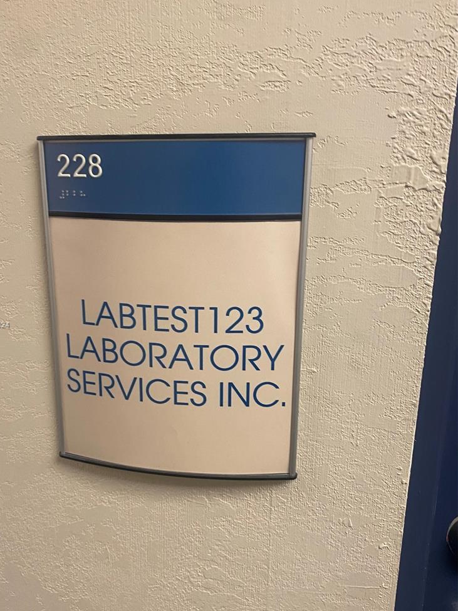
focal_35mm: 32
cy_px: 325
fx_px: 565
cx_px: 177
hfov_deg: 43.9
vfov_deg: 56.8
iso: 125
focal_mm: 4.25
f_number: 1.8
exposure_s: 1/60
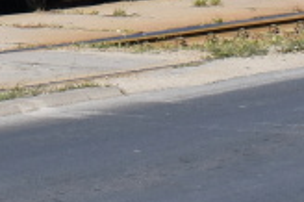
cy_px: -383
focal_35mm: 356
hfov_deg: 5.7
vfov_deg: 3.8
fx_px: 3003
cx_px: -148
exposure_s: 1/400
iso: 200
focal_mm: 38
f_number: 10
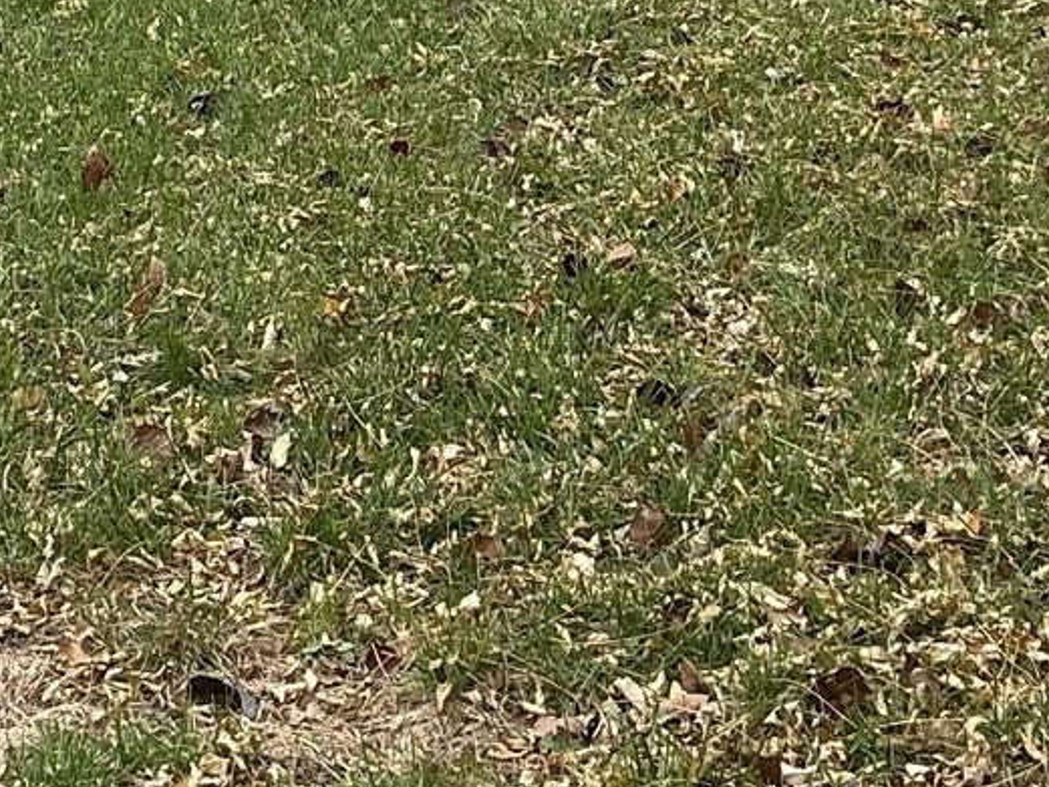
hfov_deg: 17.2
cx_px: 413
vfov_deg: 12.9
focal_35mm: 114
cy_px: 58
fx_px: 3455
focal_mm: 3
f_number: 1.8
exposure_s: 1/272
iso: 25
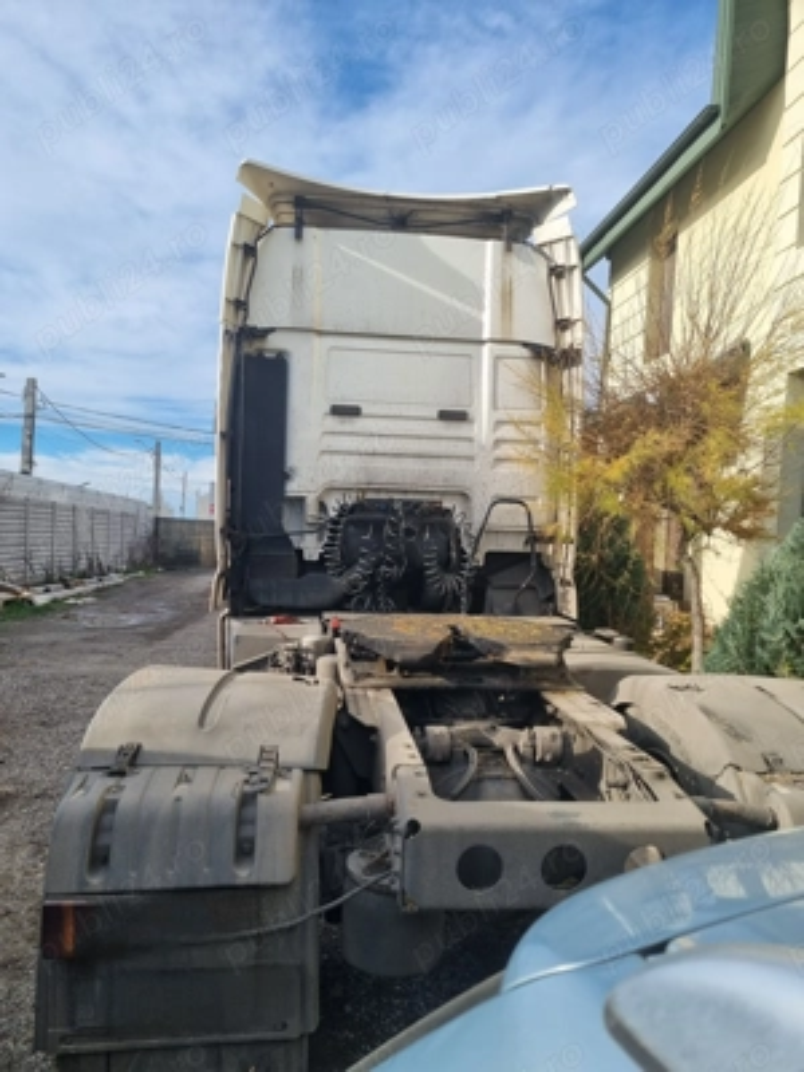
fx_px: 805
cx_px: 402
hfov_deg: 53.1
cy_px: 536
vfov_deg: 67.3
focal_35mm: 26
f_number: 1.8
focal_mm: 5.4
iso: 50
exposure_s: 1/1984
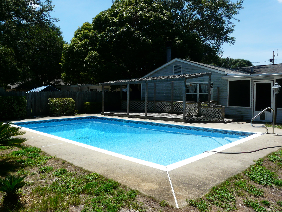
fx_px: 228
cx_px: 141
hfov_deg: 63.4
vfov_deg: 49.7
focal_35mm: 28
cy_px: 106
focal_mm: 4.6
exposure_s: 1/400
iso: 100
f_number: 5.6
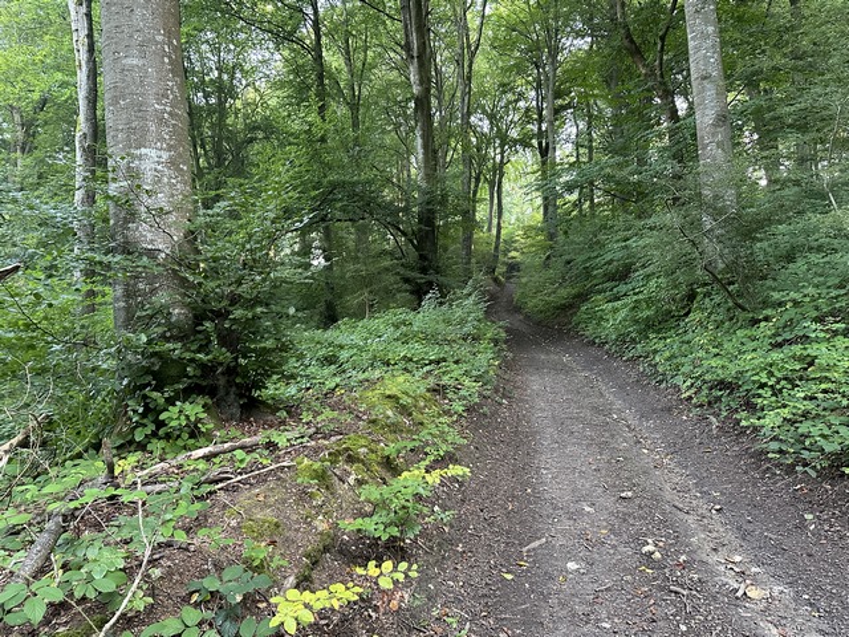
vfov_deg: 56.8
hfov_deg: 71.6
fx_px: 589
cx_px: 424
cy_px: 318
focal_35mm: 24
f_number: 1.78
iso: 500
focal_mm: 6.86
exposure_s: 1/60
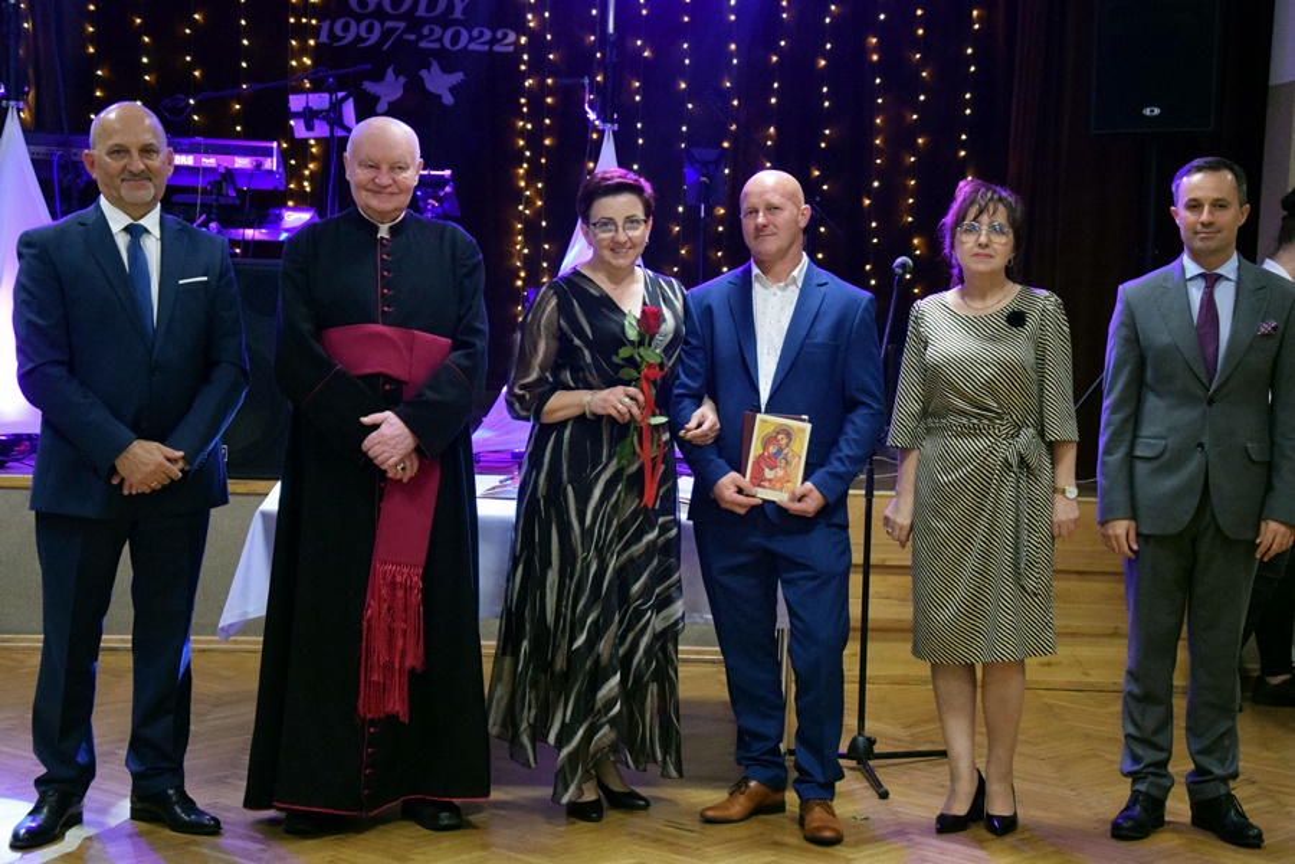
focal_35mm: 63
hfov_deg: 31.9
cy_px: 432
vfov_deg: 21.6
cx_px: 648
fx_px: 2266
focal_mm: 42
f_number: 4.8
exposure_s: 1/100
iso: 5000
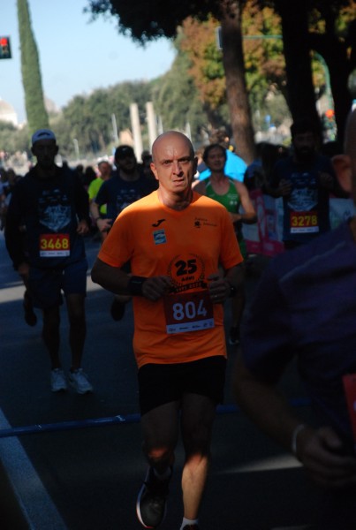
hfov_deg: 8.2
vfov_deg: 12.2
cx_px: 178
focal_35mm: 168
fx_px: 2479
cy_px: 265
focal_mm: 112
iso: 1000
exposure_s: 1/1600
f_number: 6.3
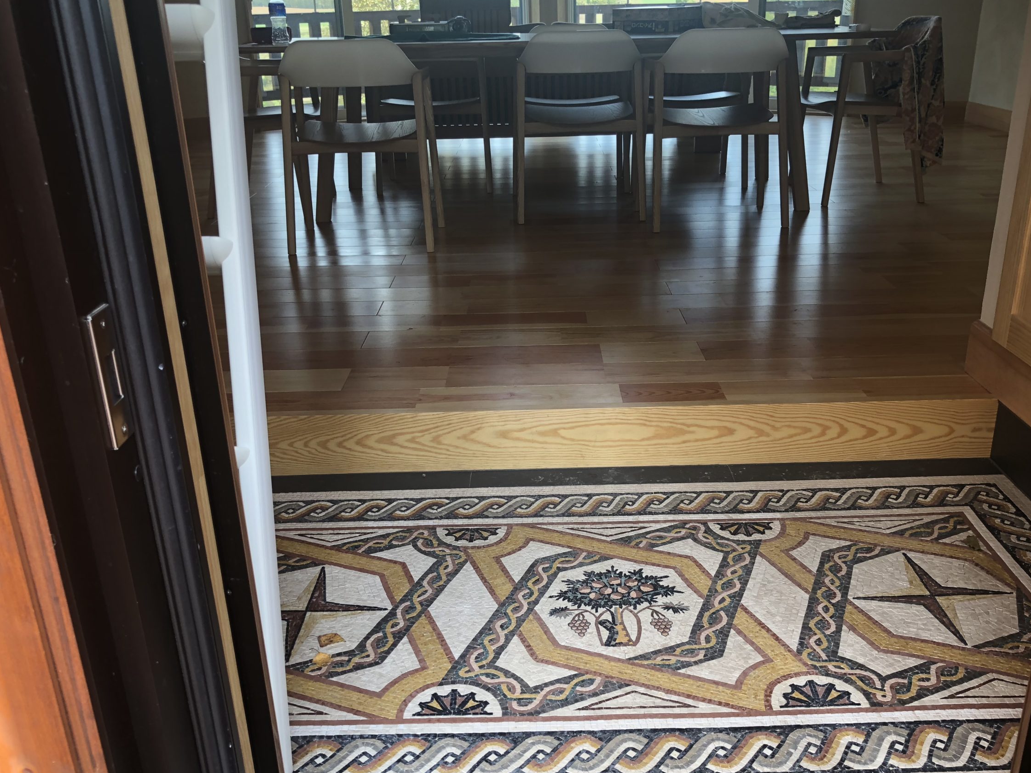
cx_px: 544
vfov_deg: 44.2
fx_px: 953
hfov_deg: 56.8
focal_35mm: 32
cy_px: 386
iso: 64
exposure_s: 1/120
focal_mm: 3.99
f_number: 1.8
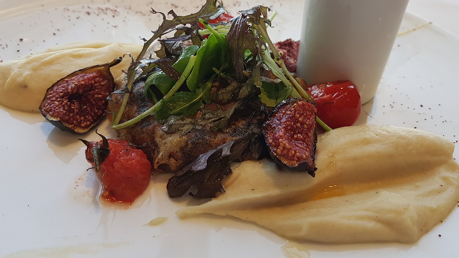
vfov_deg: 39.8
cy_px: 93
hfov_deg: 66.1
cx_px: 230
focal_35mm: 29
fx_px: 353
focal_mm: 4.2
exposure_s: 1/50
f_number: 1.7
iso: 64
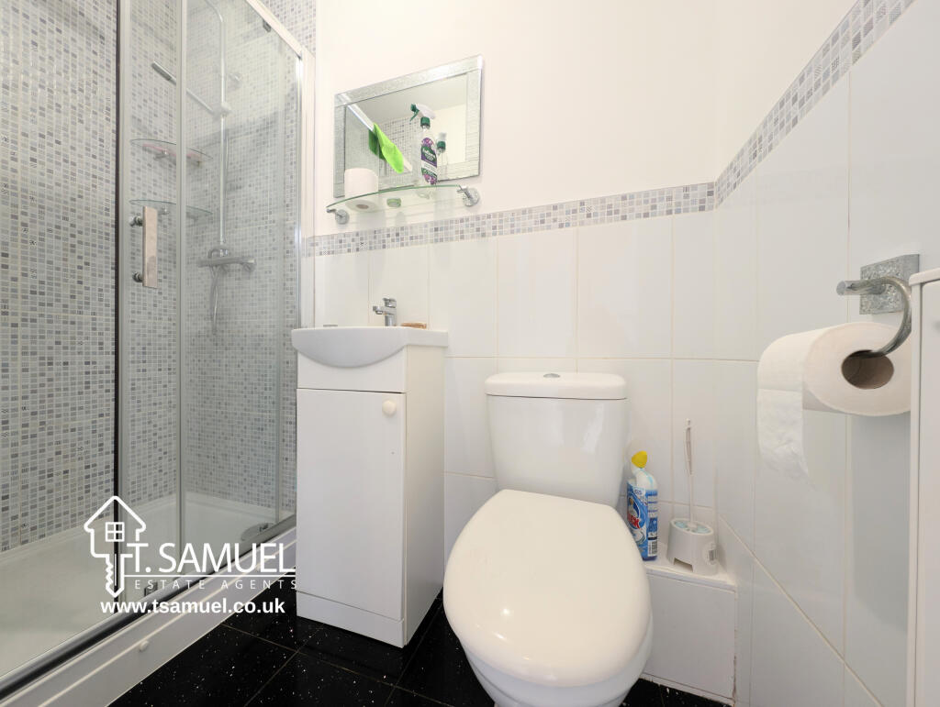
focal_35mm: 12
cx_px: 470
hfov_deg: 110.5
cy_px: 354
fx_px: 326
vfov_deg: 94.6
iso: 49
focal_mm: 2.23
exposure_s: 1/26.4
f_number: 1.95
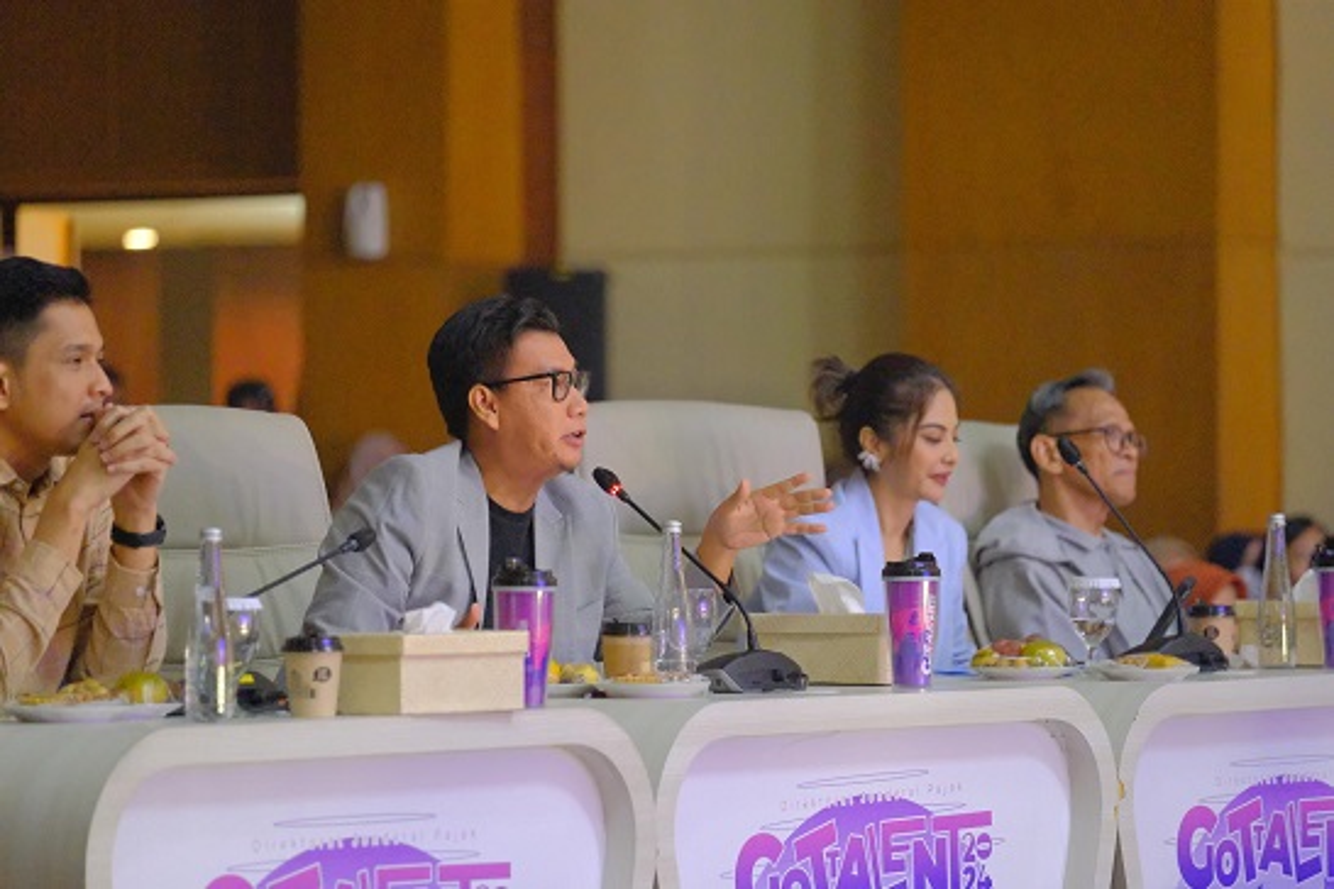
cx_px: 667
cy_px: 444
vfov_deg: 6.5
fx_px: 7781
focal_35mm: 210
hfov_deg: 9.8
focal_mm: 140
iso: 12800
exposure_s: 1/250
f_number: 2.8
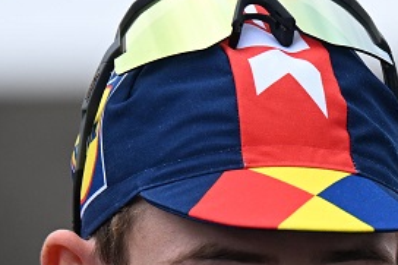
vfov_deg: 1.8
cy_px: 448
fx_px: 8297
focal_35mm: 751
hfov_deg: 2.7
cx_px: 239
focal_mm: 170
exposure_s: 1/1000
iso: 400
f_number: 4
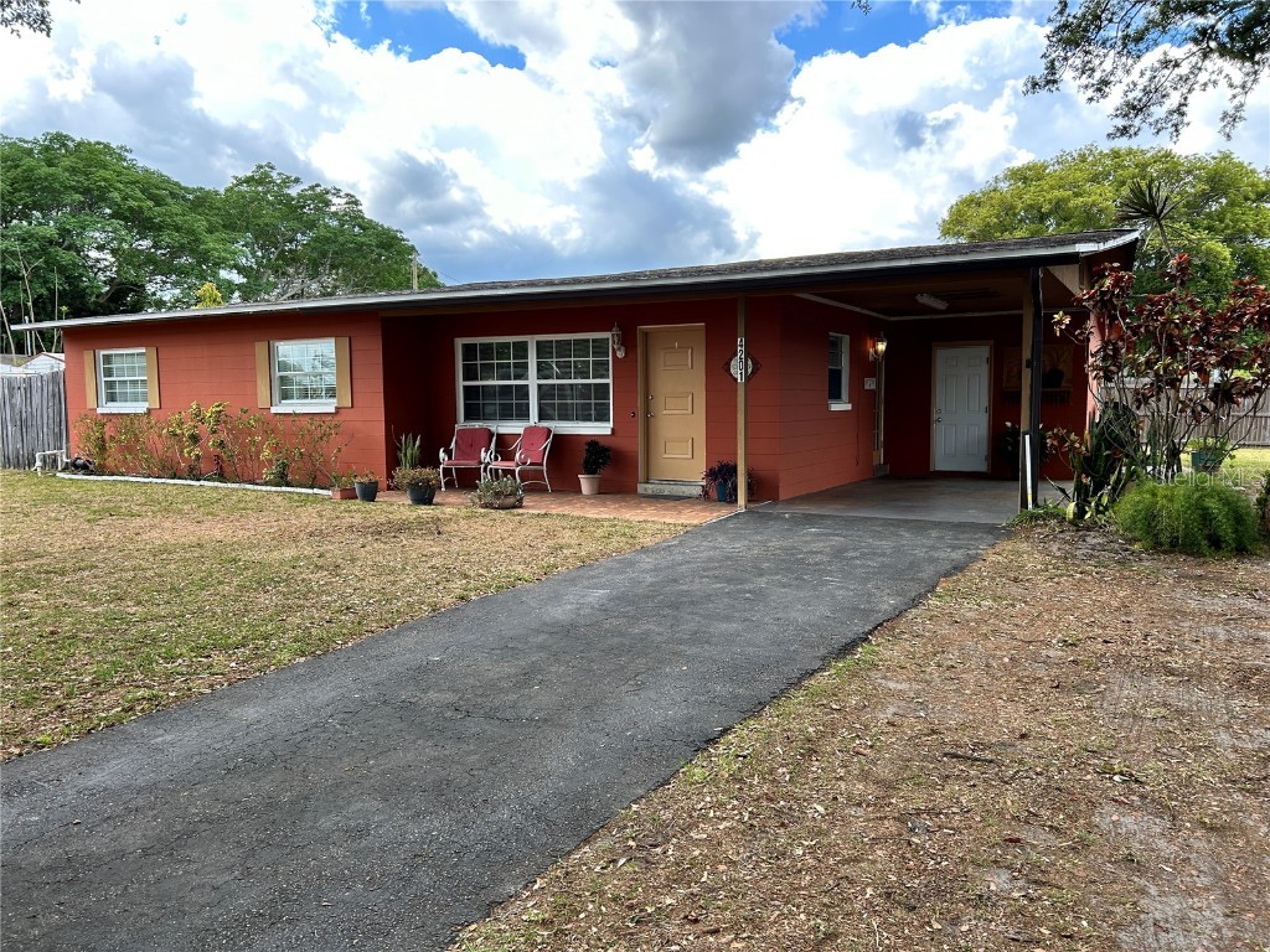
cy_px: 476
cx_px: 635
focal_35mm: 26
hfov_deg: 67.3
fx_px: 954
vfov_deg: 53.1
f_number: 1.5
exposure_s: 1/621
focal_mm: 5.7
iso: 50
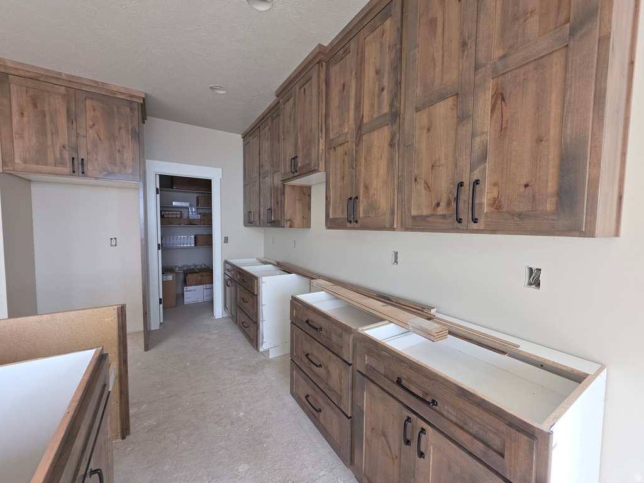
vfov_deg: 89.9
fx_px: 242
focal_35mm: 13
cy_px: 242
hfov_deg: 106.2
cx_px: 322
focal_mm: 2.2
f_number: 1.9
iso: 32
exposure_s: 1/60
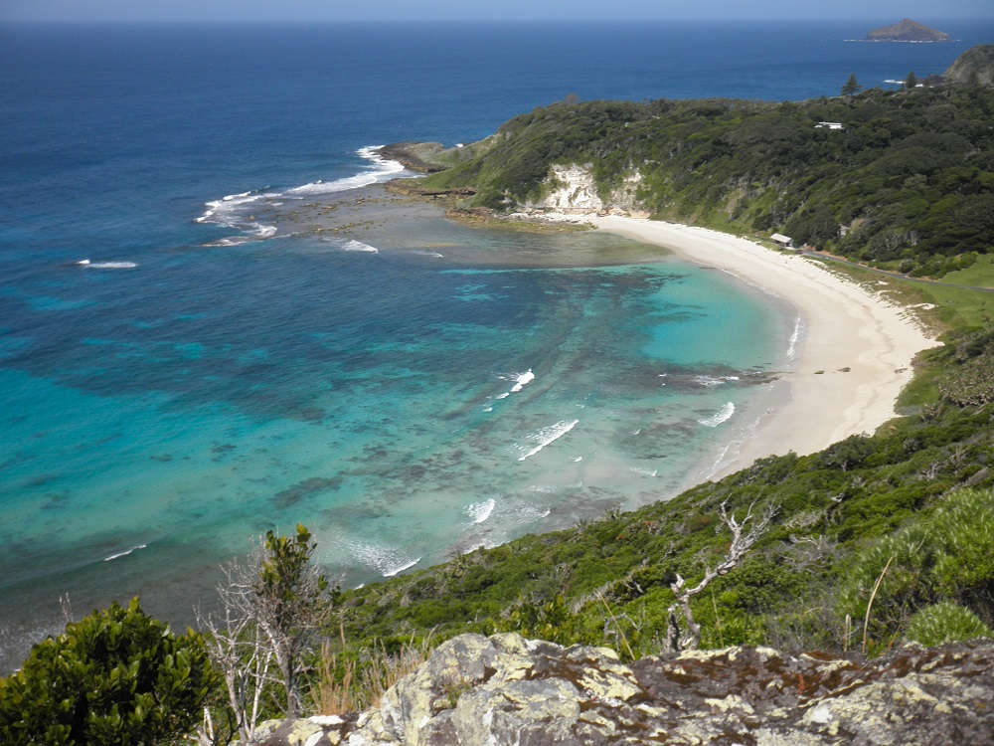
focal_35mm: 44
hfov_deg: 42.9
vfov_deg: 32.9
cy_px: 373
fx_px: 1263
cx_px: 497
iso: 64
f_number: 9.6
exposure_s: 1/125
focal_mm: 7.9
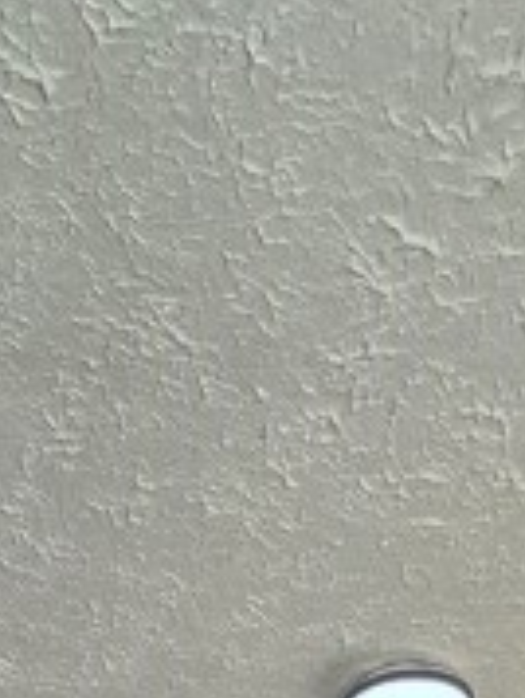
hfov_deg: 26.0
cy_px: 1392
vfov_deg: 19.4
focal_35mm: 56
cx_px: 180
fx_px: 1130
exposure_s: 1/120
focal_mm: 1.74
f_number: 2.2
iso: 160
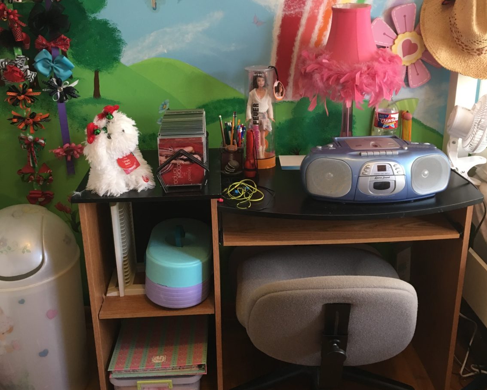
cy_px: 161
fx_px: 548
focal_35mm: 38
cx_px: 245
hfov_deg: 47.9
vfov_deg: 39.0
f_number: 2.2
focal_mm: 4.15
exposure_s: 1/30
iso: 100
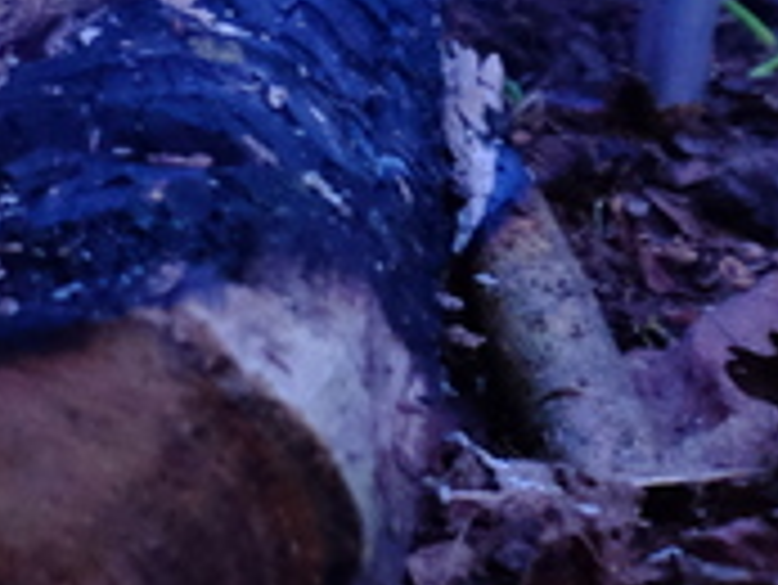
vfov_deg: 5.0
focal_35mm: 296
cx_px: -980
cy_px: -380
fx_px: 6657
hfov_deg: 6.4
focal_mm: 34.5
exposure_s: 1/4
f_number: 4.3
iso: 3200
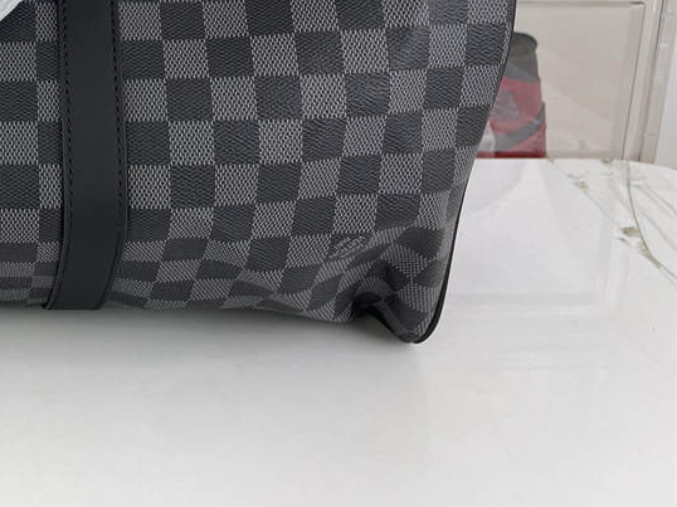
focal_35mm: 58
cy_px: 1
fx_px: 1134
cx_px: -77
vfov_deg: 24.1
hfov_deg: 29.7
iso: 32
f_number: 1.6
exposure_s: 1/111
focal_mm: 4.2
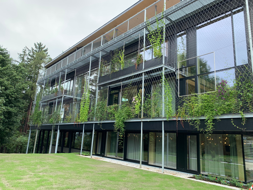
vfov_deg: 53.1
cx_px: 126
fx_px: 190
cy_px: 95
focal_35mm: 26
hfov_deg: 67.3
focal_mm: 4.25
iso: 25
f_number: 1.8
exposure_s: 1/510
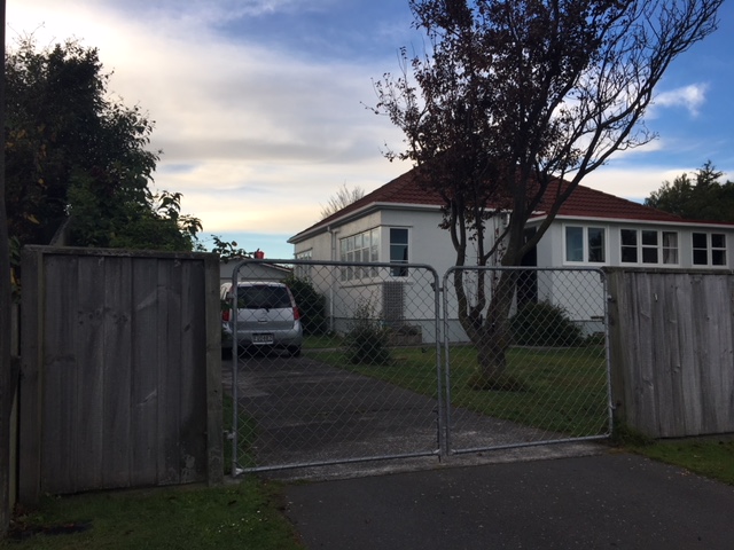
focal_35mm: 29
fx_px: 615
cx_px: 367
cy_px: 275
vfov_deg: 48.2
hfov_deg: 61.7
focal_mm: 4.15
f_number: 2.2
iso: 25
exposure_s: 1/905
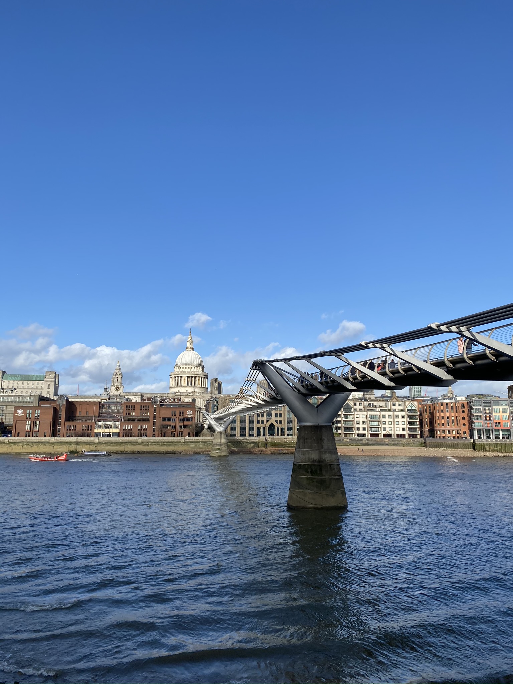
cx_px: 256
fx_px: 514
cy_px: 342
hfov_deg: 53.1
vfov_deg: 67.3
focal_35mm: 26
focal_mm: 4.25
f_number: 1.8
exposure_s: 1/2825
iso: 32
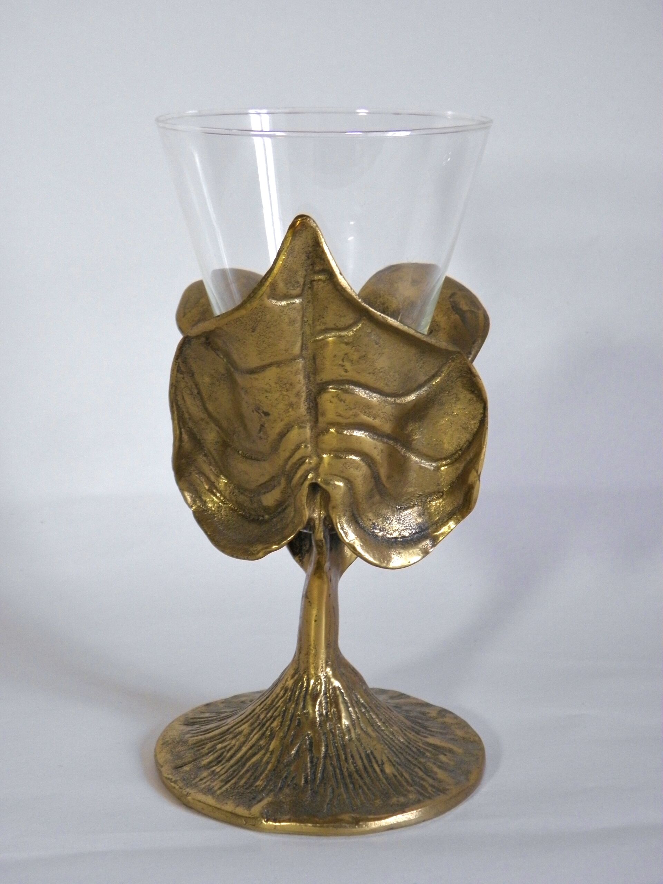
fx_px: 1737
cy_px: 442
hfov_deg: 21.6
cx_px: 332
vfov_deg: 28.6
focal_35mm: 68
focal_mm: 12.2
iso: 200
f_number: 4.3
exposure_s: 1/20
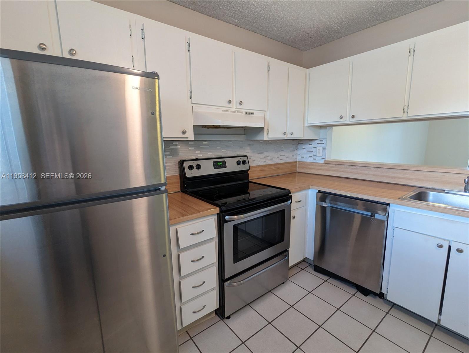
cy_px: 176
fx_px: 217
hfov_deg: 94.4
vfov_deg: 78.2
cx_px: 234
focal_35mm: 16
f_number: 2.2
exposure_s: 1/24
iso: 127
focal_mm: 2.35
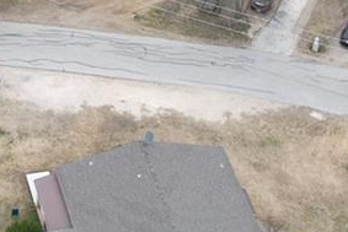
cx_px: -73
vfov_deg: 7.9
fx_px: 1538
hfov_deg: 12.6
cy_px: -373
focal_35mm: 159
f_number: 2.8
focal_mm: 8.38
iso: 100
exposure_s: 1/320
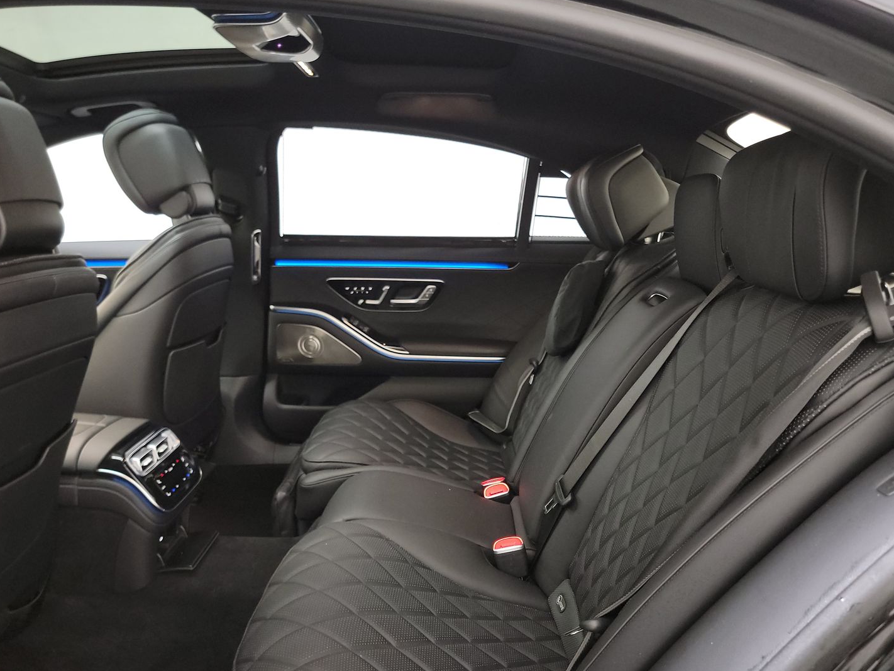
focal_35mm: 27
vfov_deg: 51.3
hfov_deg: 65.3
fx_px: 697
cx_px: 424
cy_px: 360
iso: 893
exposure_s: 1/14
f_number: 1.8
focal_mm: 6.7
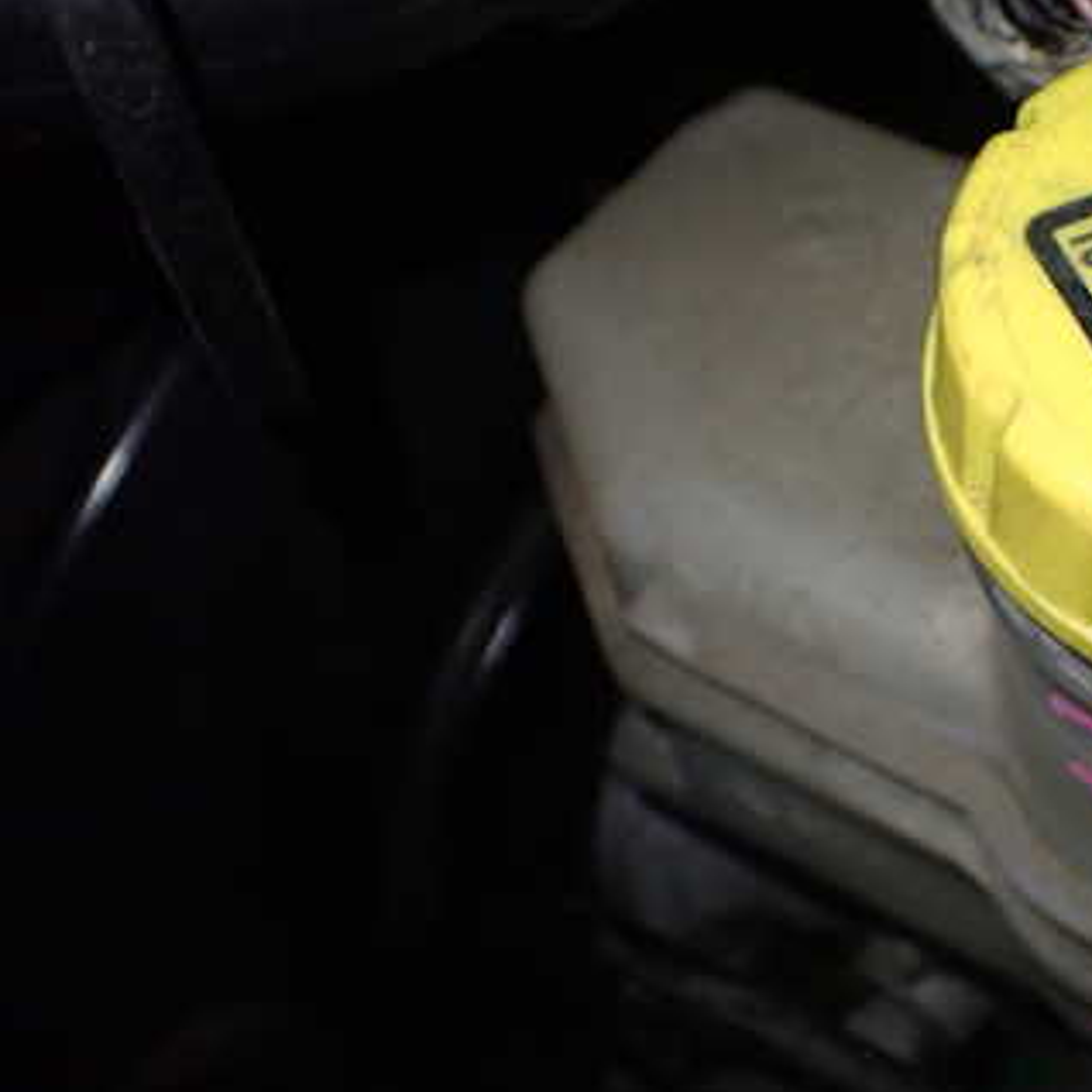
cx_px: 1016
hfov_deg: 32.1
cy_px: 567
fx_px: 1785
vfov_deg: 34.0
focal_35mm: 50
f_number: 2.3
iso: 500
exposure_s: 1/125
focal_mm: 5.4
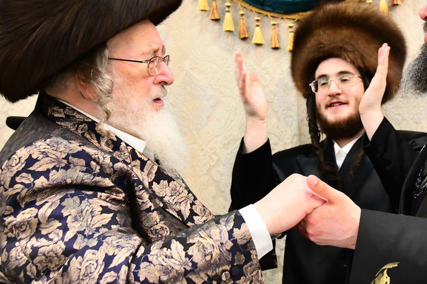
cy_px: 77
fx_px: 1375
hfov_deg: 17.6
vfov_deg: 11.8
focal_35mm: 116
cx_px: 316
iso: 5000
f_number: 5.6
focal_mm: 56
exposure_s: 1/320
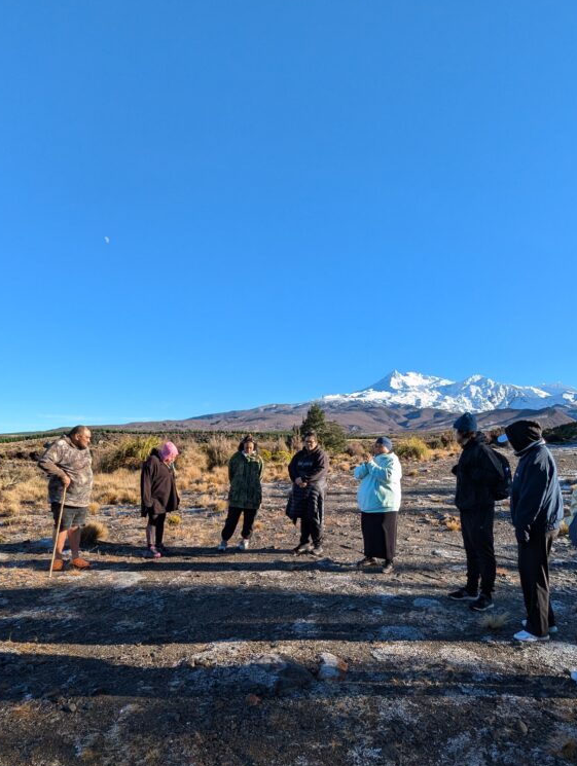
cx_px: 301
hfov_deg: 61.2
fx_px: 488
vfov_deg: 75.7
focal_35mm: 22
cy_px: 450
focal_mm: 2.35
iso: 47
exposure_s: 1/844
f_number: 2.2
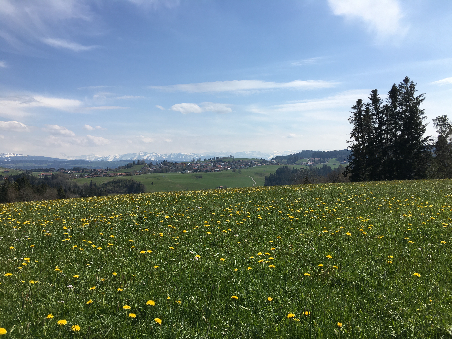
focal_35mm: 29
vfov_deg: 48.2
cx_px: 226
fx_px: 379
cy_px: 170
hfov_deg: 61.7
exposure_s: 1/2198
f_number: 2.2
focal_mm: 4.15
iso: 25
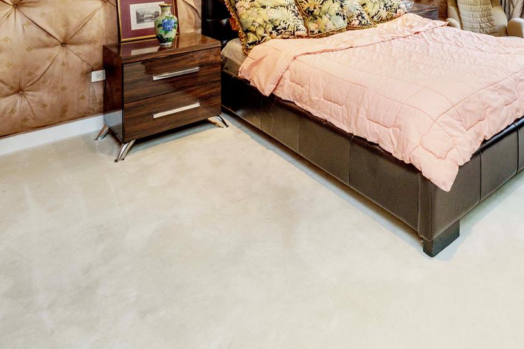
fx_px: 408
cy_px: -57
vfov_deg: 37.0
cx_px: 384
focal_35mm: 28
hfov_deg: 62.3
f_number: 10
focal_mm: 12
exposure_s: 1/8
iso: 320
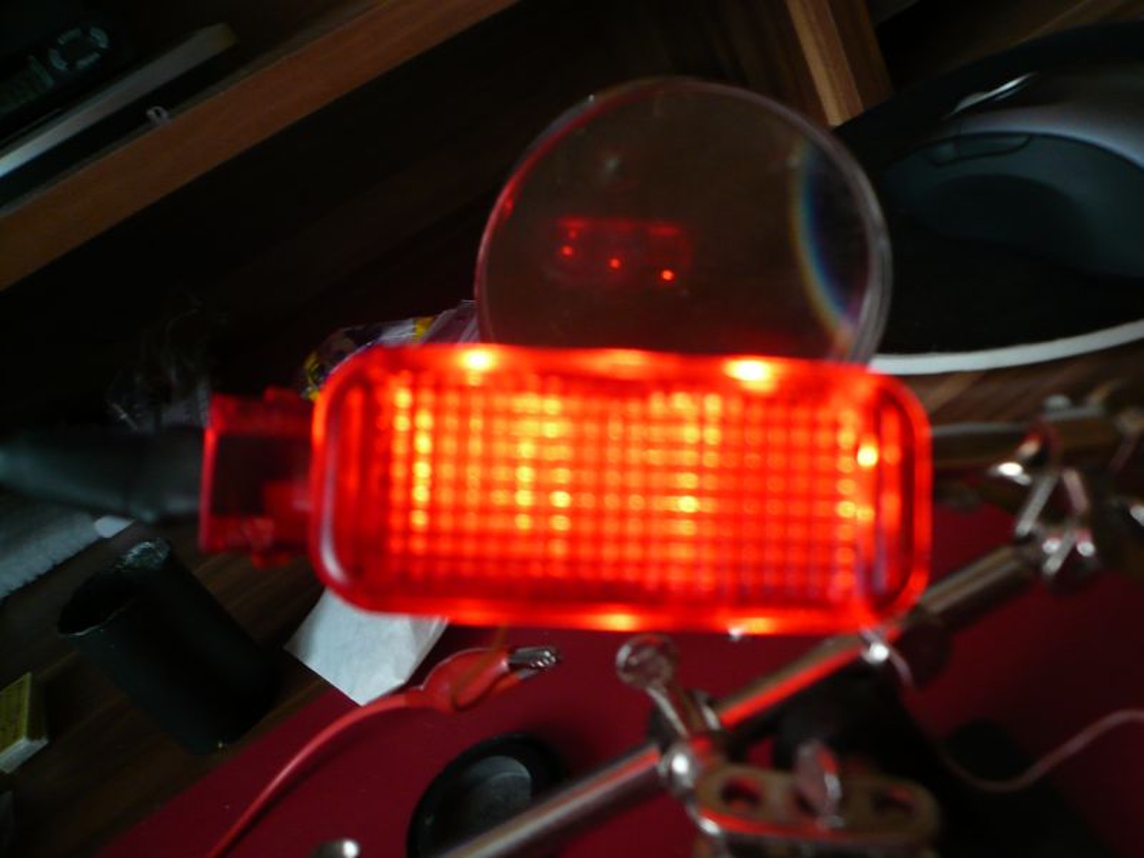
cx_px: 572
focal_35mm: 28
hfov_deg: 63.4
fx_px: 925
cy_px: 429
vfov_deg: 49.7
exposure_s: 1/15
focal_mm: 4.6
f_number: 2.8
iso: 200
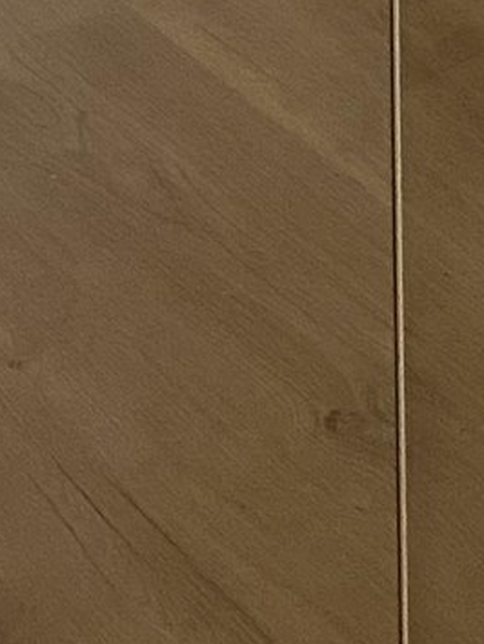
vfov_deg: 10.3
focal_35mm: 169
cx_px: 717
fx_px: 3147
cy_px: -864
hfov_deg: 8.6
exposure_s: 1/60
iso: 400
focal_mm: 4.25
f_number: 1.8
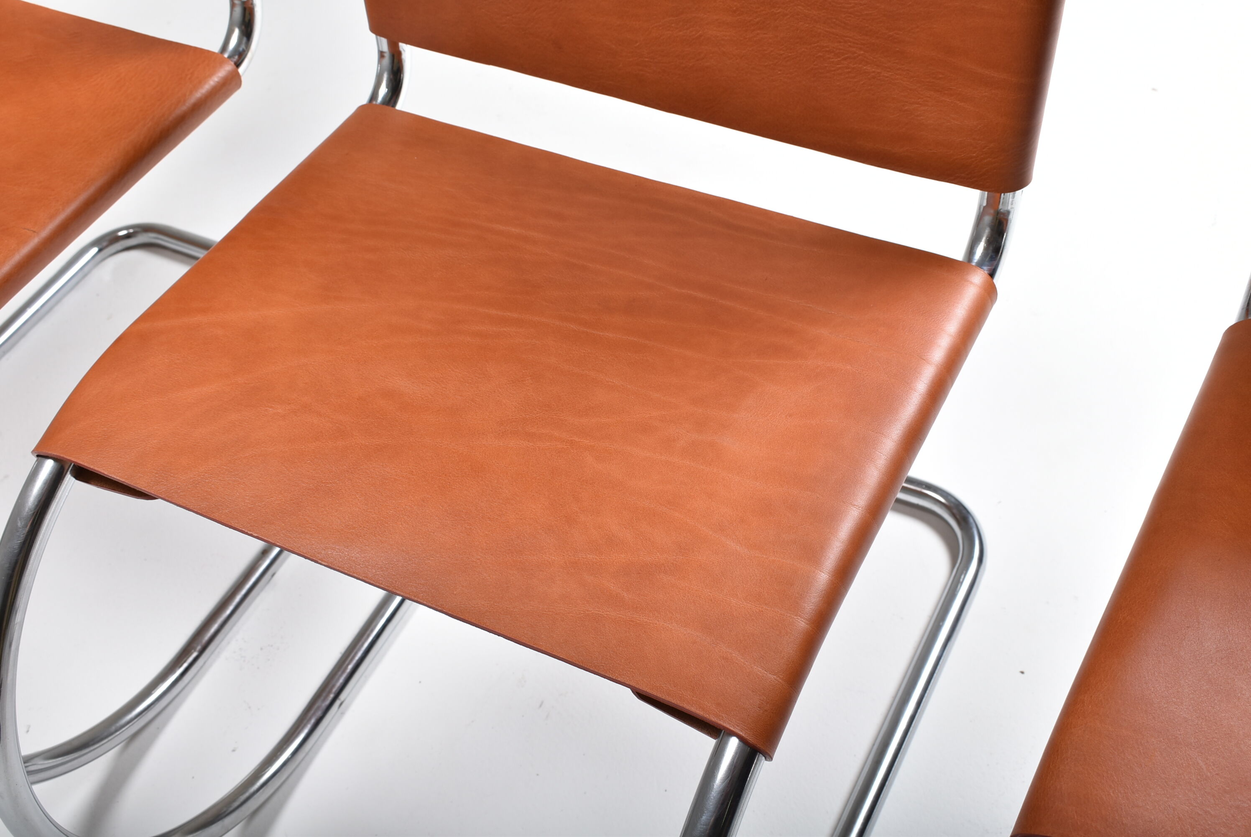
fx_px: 1513
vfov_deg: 30.9
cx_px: 626
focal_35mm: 44
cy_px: 418
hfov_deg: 44.9
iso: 100
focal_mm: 29
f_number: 10
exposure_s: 1/200
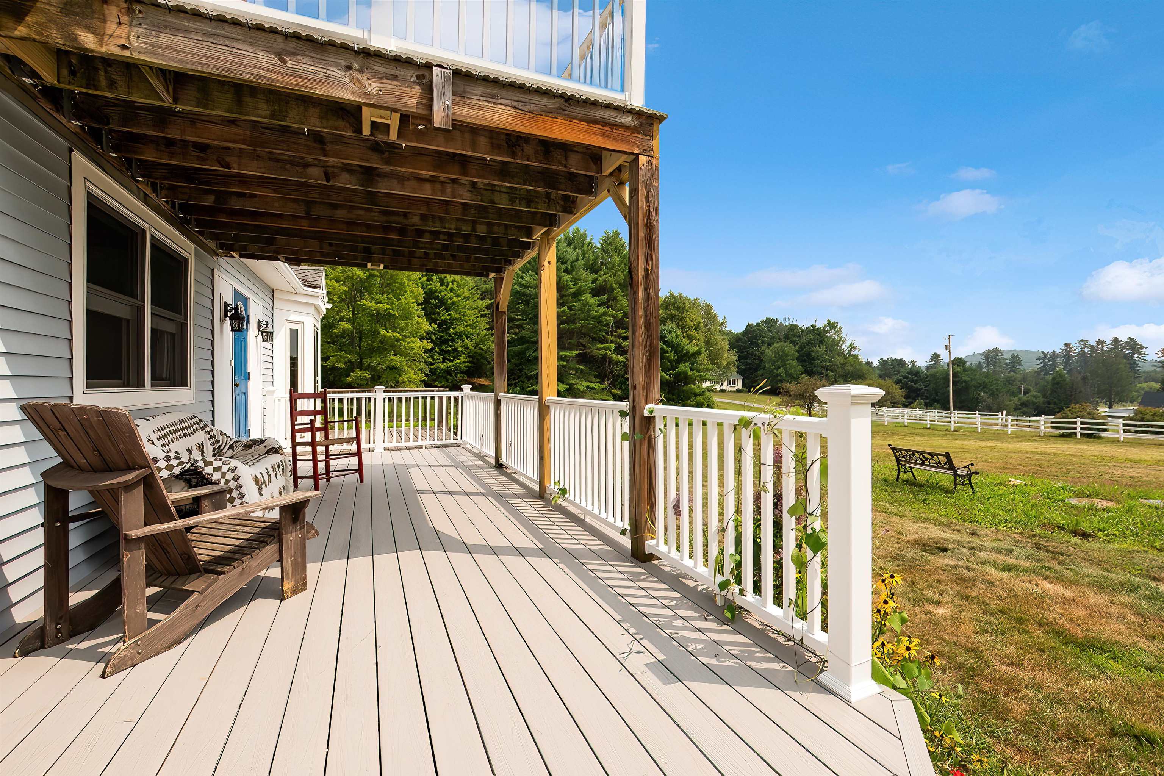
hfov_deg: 100.4
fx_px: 485
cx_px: 582
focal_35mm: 15
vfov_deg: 77.3
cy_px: 388
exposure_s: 1/400
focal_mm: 10
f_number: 10
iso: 100
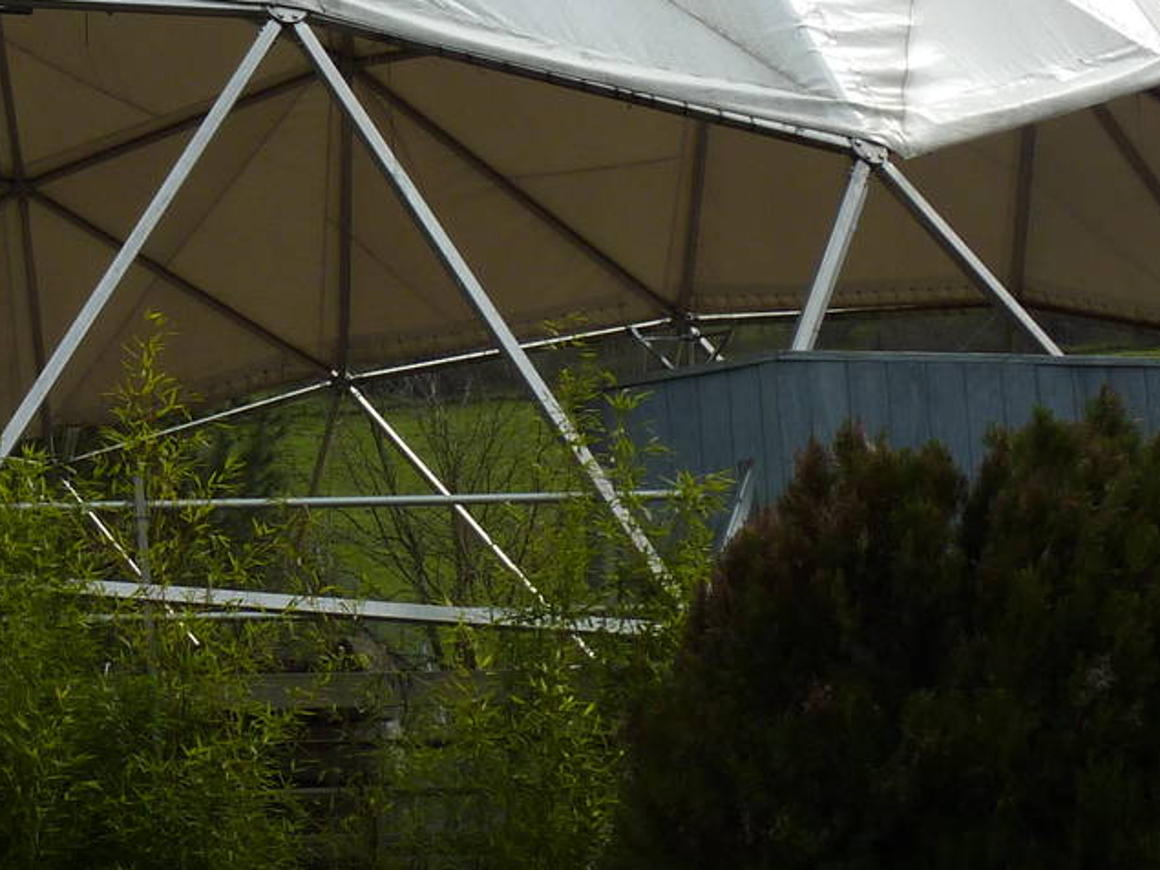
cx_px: -55
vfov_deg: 12.1
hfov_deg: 15.9
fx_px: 4054
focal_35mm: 121
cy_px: 13
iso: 80
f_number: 4.5
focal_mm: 7.9
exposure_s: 1/640
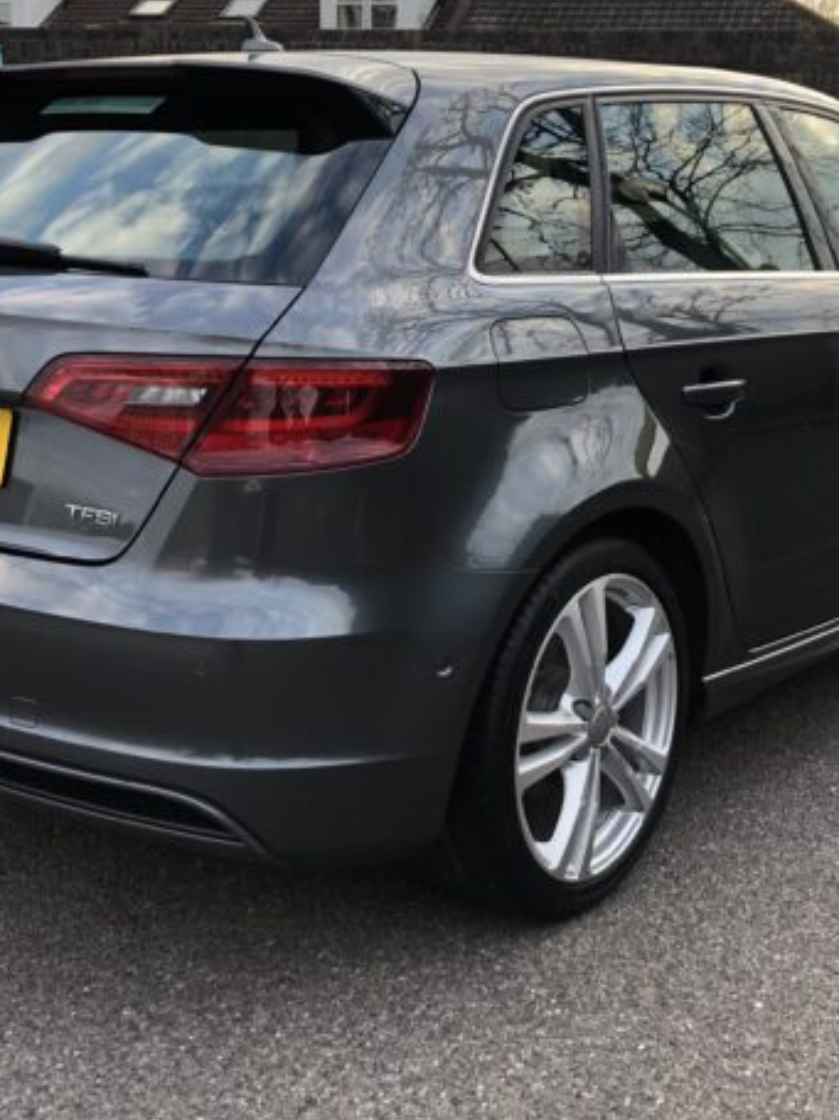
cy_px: 481
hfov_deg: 29.7
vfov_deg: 38.8
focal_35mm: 49
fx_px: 1584
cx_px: 440
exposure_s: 1/120
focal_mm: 4
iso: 25
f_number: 1.8
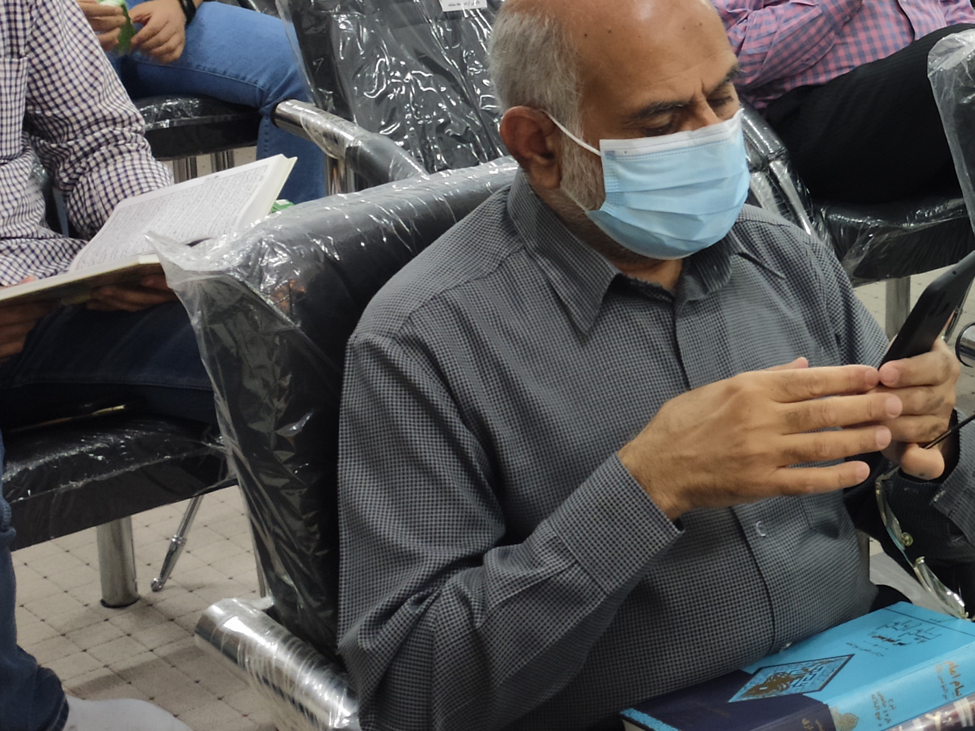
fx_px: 2056
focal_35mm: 73
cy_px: 133
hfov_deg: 25.5
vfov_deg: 19.9
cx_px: 954
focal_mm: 4.77
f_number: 1.75
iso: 720
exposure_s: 1/50
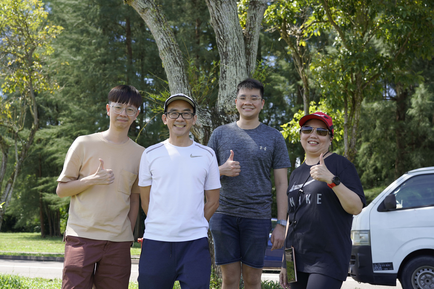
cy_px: 144
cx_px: 217
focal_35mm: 37
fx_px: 446
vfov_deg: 35.9
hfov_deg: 51.9
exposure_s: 1/250
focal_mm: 37
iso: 100
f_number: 4
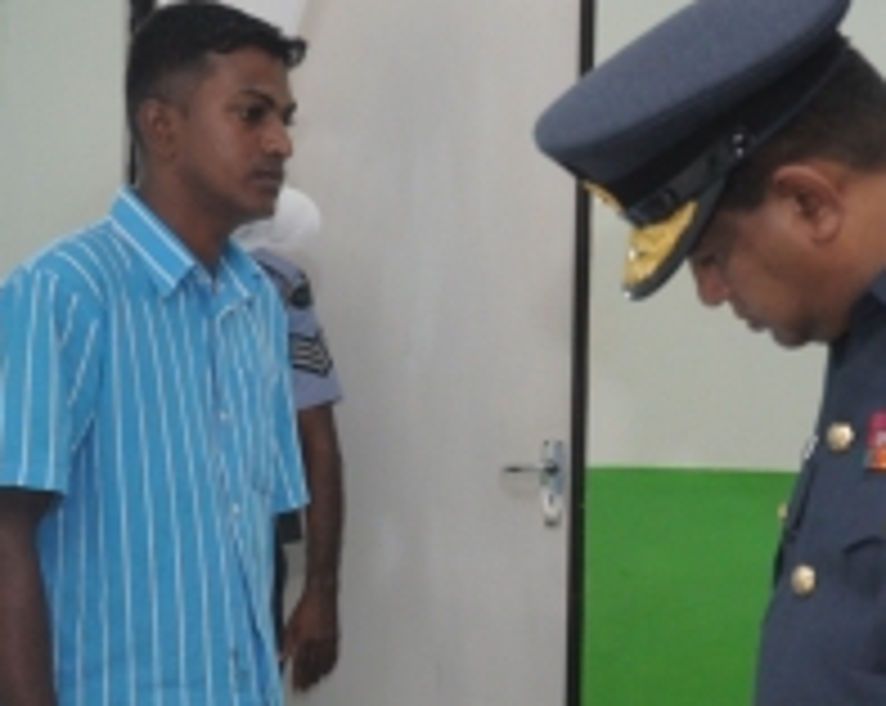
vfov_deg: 10.9
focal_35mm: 140
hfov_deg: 13.8
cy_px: 652
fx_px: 3666
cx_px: 499
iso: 640
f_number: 5
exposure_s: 1/100
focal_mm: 28
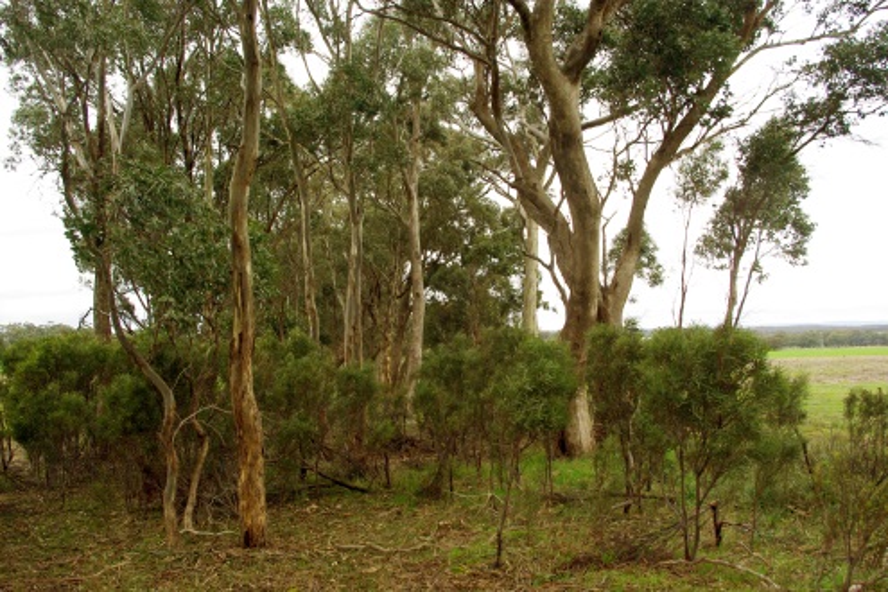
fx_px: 839
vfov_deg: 38.9
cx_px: 444
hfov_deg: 55.8
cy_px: 296
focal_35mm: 34
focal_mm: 23.13
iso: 320
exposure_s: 1/40
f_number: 5.6
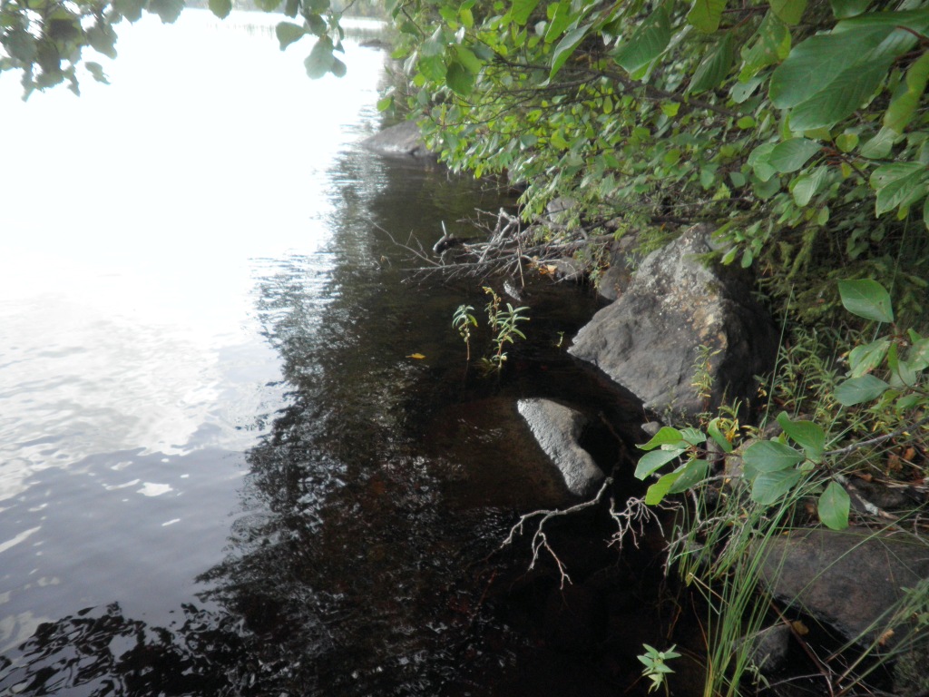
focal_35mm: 26
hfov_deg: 67.3
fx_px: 698
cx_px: 464
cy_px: 348
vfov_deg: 53.1
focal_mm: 4.65
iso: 125
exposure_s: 1/200
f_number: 2.6
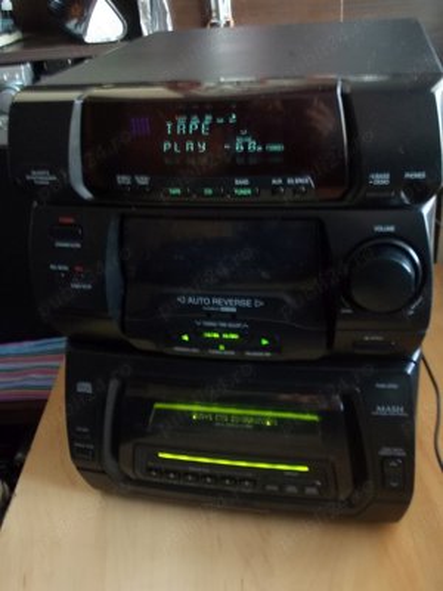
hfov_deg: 37.7
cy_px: 296
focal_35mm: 38
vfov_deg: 49.0
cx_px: 222
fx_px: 648
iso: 200
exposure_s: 1/5
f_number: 3.1
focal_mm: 5.3
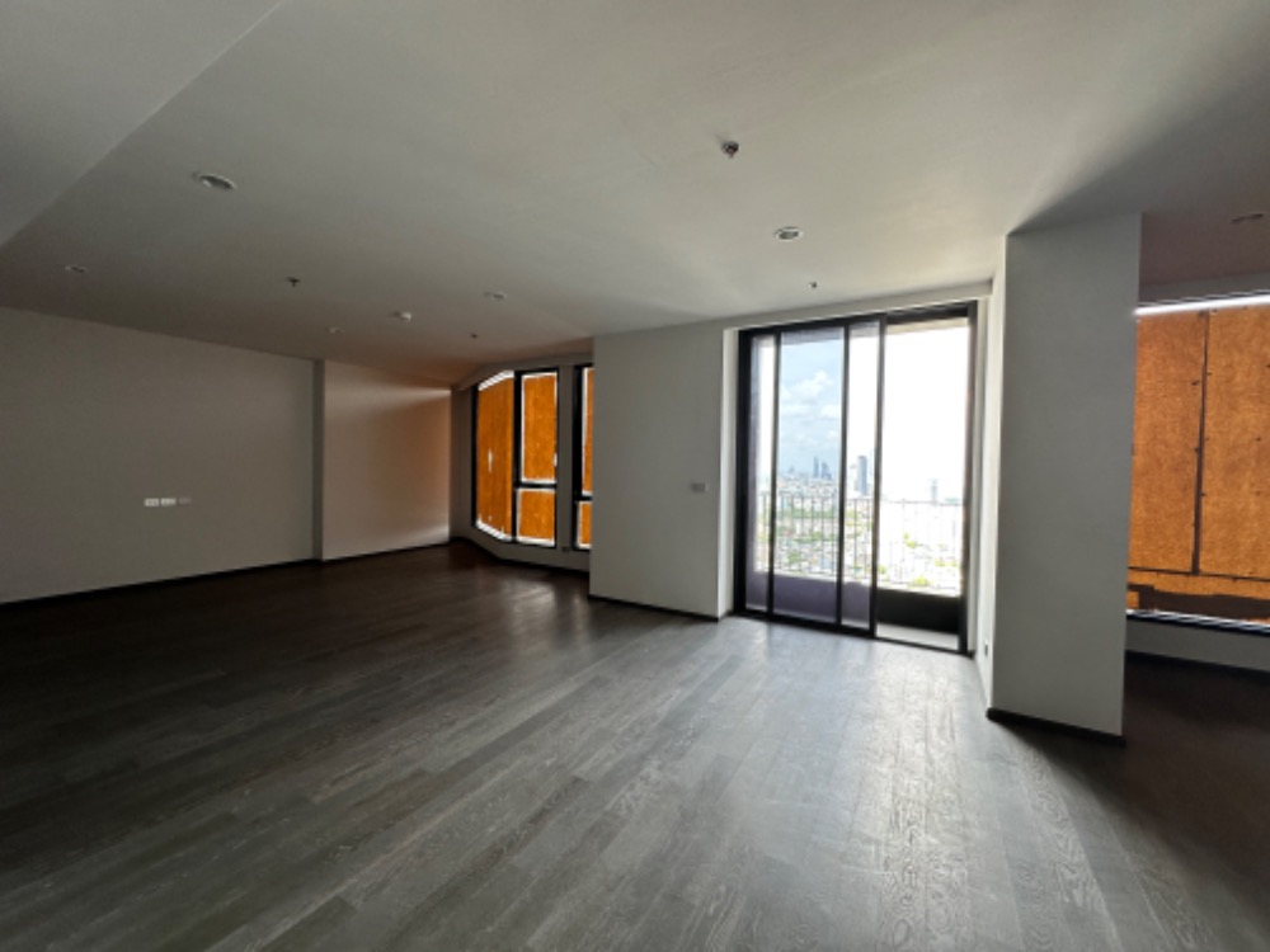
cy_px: 476
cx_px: 635
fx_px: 514
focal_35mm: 14
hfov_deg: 102.1
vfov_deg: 85.7
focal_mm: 2.22
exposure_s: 1/99
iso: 50
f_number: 2.2
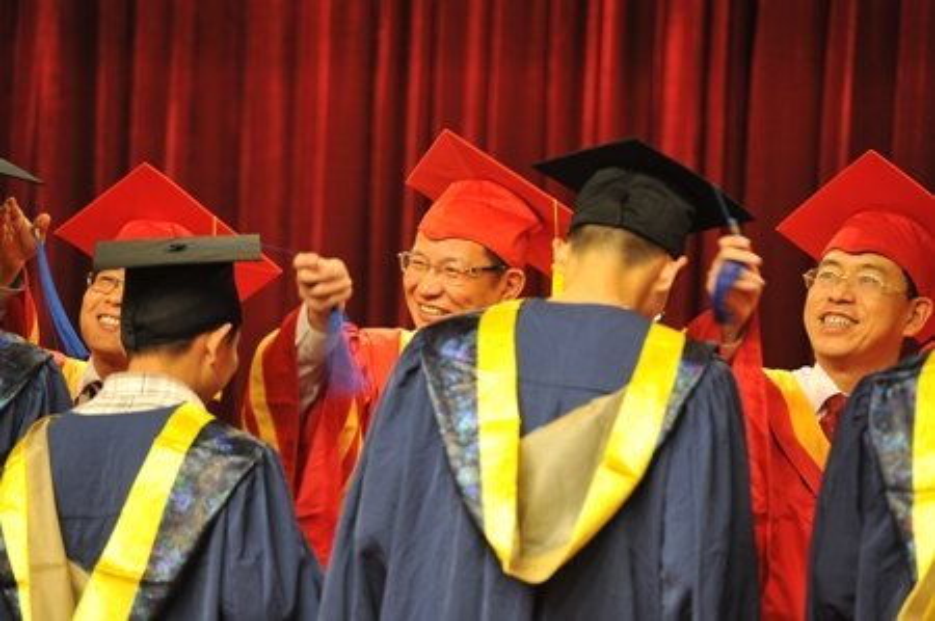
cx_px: 468
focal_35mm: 200
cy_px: 310
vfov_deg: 6.9
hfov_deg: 10.3
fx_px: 5189
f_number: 3.2
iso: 1400
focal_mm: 200
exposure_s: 1/50
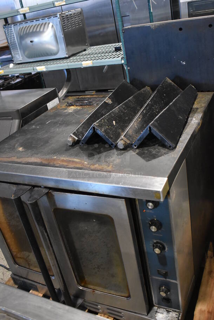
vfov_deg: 53.1
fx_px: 320
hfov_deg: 36.9
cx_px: 107
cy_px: 160
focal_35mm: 36
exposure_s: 1/125
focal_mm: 24
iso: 4000
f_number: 3.8
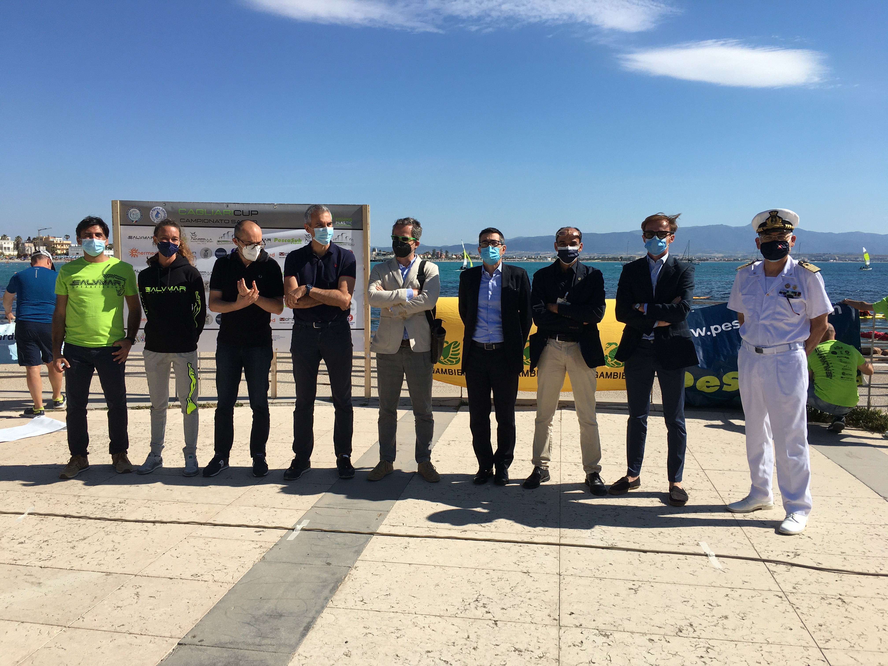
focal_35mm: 29
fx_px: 744
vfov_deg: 48.2
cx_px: 444
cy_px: 333
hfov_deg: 61.7
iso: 25
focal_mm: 4.15
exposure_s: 1/2137
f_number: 2.2
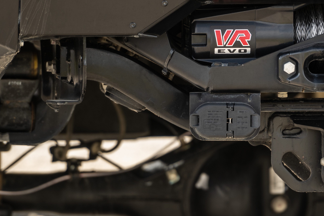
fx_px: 4553
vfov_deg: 2.7
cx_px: 297
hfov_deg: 4.1
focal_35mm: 506
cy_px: 44
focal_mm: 200
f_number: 2.8
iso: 160
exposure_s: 1/160
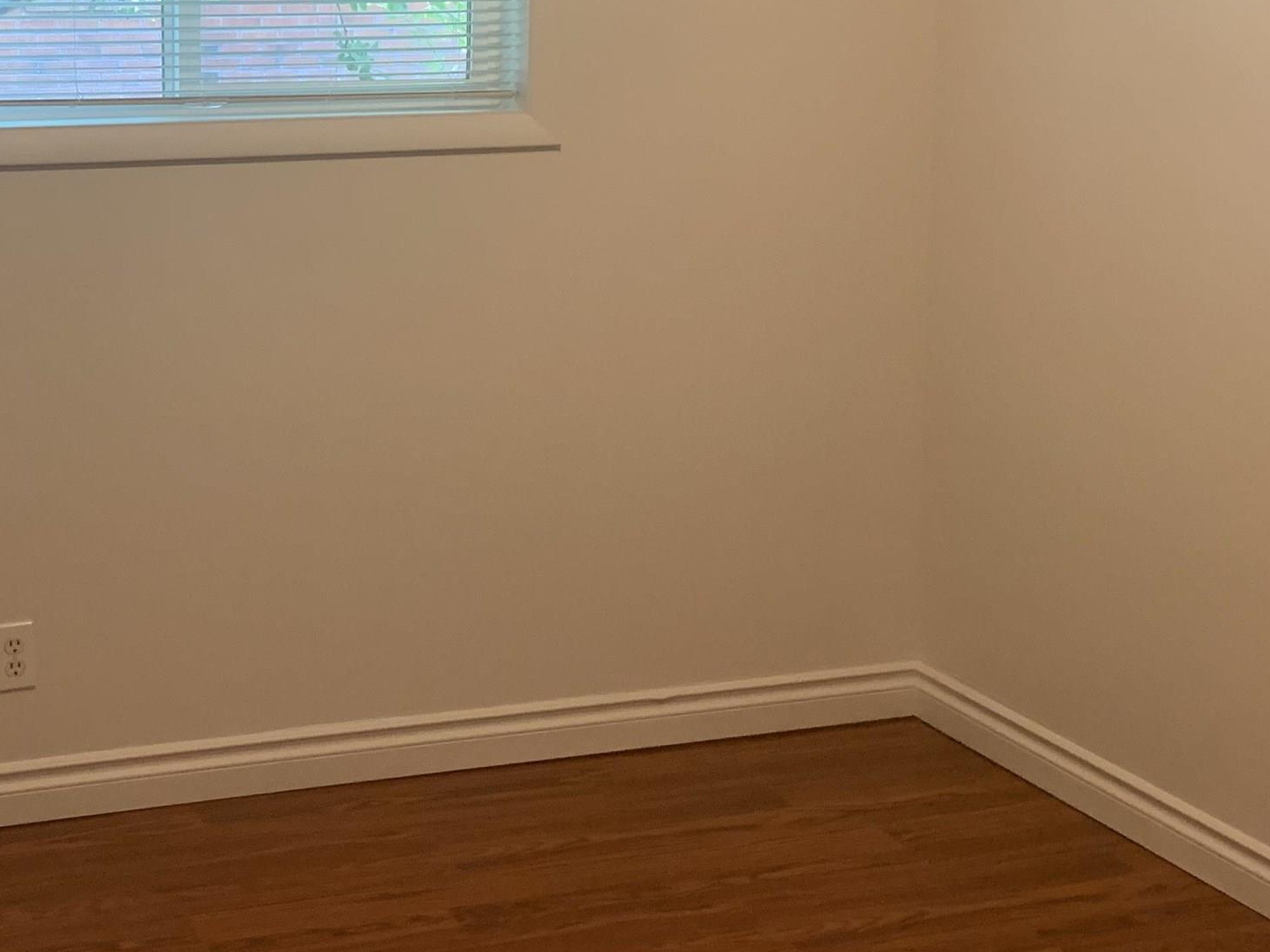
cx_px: 250
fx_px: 2018
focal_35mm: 55
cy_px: 199
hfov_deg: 33.9
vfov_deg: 26.1
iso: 200
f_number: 1.8
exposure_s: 1/60
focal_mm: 4.25
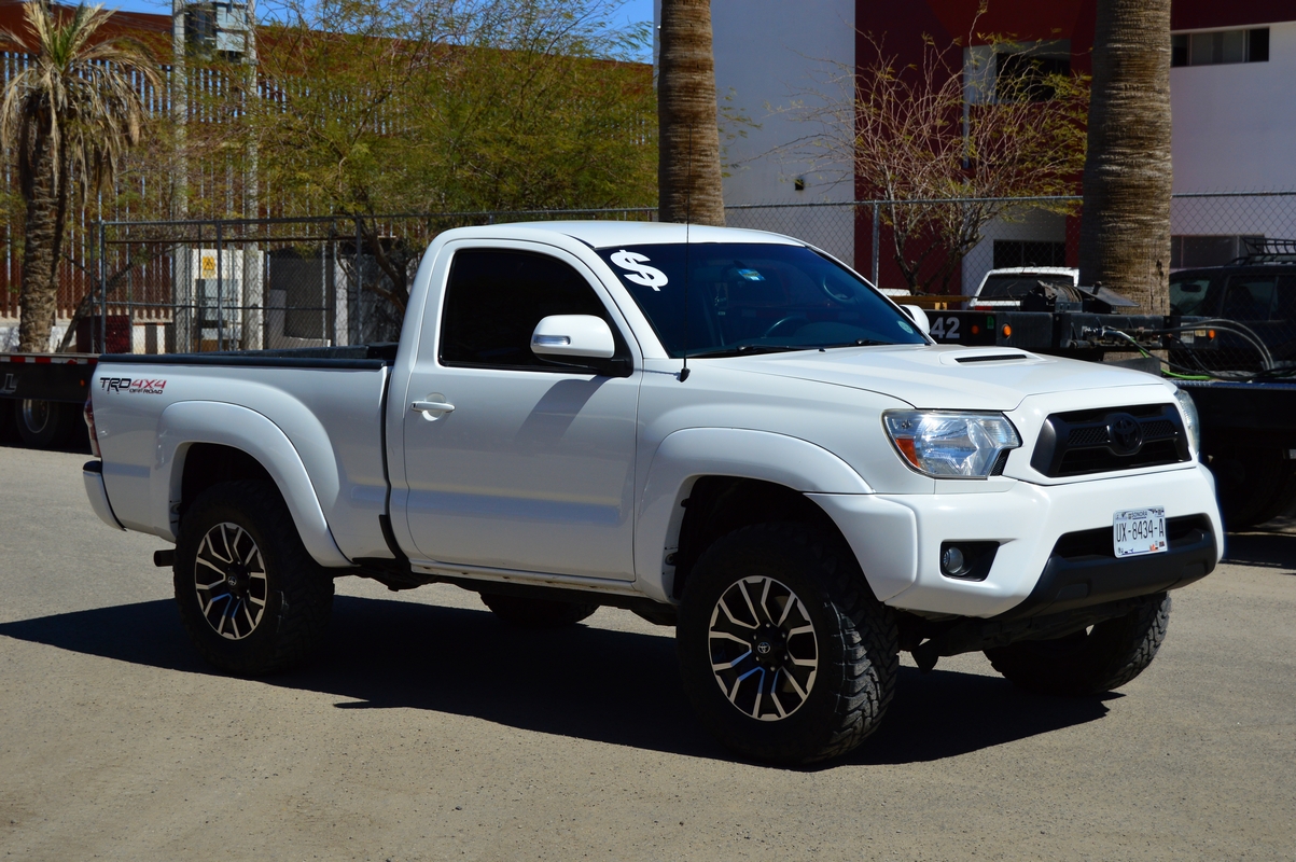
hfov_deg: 29.9
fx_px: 2428
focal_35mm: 68
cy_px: 431
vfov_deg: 20.1
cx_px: 648
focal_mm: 45
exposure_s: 1/2000
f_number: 7.1
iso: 200
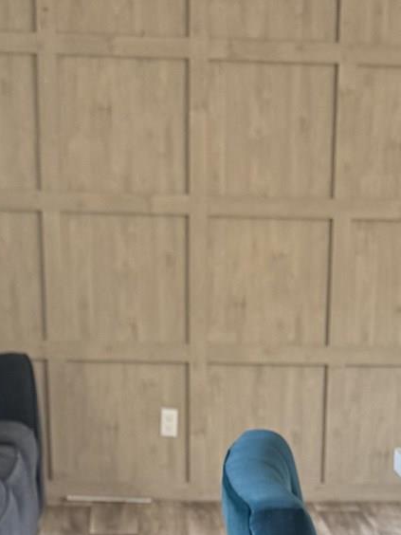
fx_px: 1514
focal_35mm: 98
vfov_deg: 18.1
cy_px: 773
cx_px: 295
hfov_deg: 15.0
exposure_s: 1/121
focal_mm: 6.76
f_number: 1.78
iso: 200
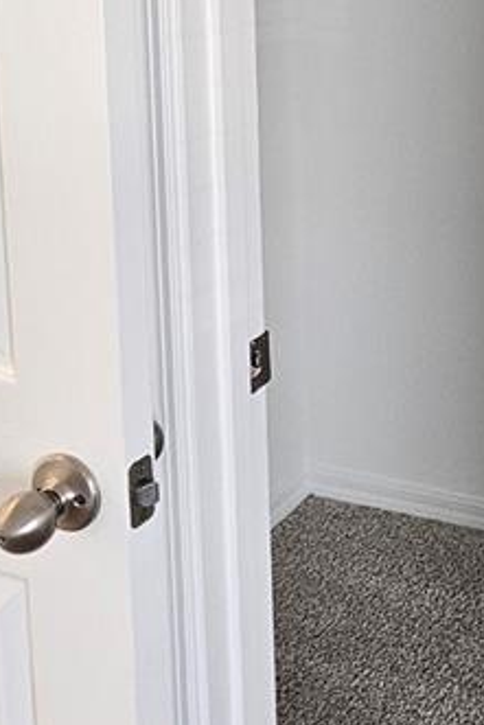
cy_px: 35
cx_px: 620
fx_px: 987
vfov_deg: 37.0
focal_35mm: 49
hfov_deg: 24.3
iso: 125
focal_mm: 2.2
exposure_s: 1/60
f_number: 2.2
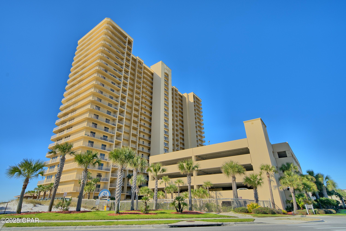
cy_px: 116
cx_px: 173
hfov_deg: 86.9
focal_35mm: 19
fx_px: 183
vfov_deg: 64.6
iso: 100
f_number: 8
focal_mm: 19
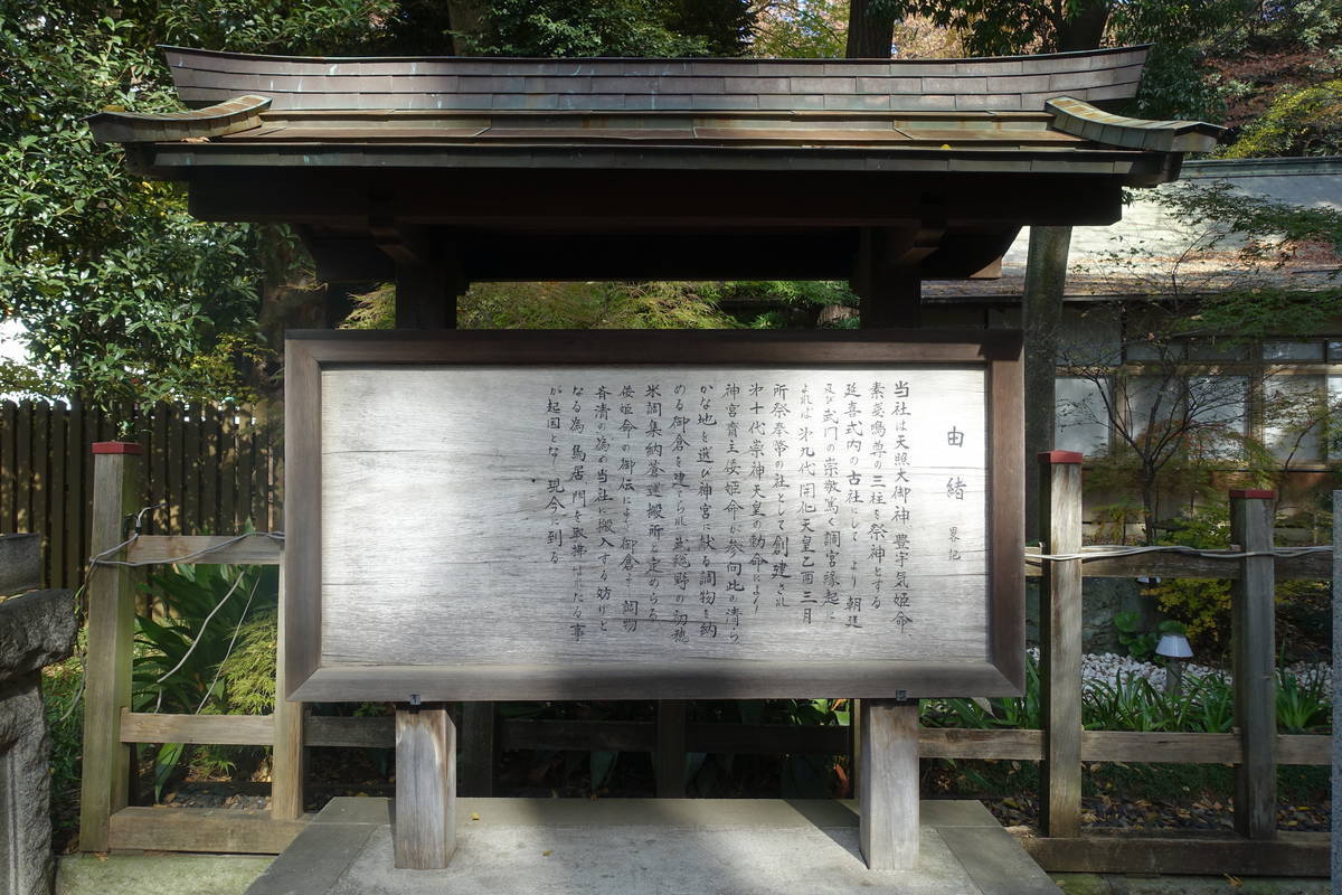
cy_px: 448
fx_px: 895
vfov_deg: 53.1
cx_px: 671
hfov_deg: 73.7
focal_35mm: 24
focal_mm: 8.8
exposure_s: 1/160
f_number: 4
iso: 125
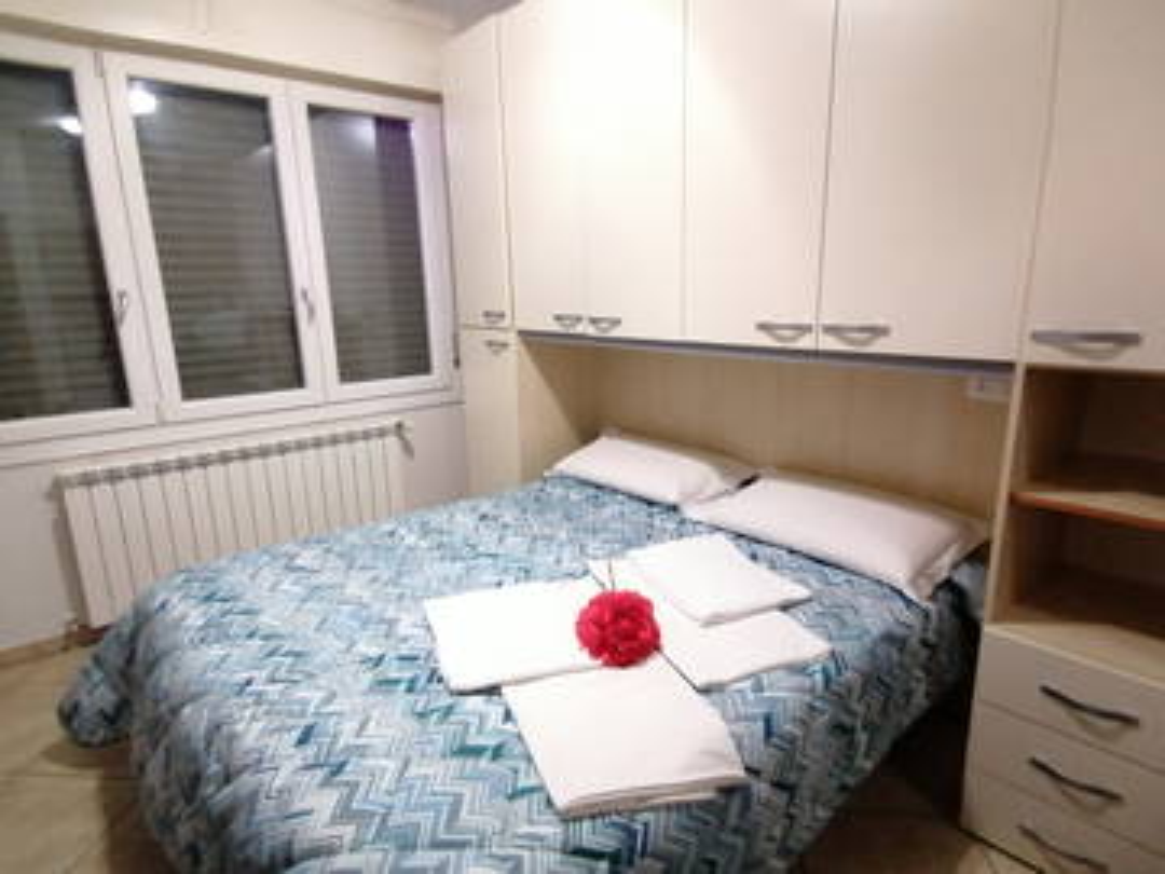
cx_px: 582
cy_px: 437
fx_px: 673
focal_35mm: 20
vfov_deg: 66.0
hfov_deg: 81.7
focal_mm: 2.7
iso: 800
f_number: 2.4
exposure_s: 1/16.7
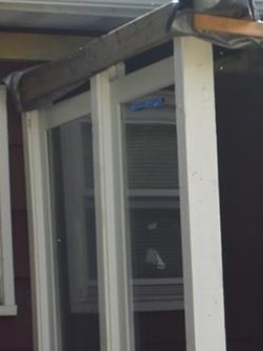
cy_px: 341
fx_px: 1609
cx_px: 470
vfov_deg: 12.3
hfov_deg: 9.0
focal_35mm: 159
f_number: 7.1
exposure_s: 1/200
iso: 100
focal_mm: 18
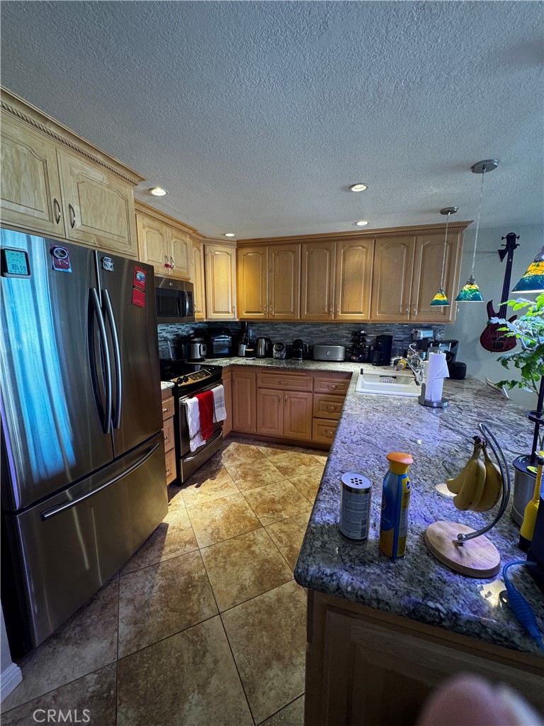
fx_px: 293
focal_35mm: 14
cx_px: 272
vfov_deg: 102.1
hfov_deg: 85.7
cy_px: 363
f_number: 2.2
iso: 200
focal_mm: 2.22
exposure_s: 1/60
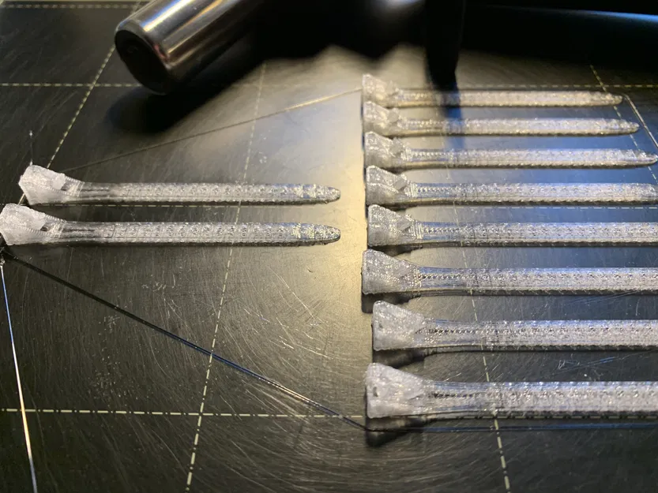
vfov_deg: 53.1
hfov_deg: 67.3
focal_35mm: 26
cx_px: 329
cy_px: 246
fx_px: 494
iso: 250
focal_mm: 4.25
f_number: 1.8
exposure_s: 1/58
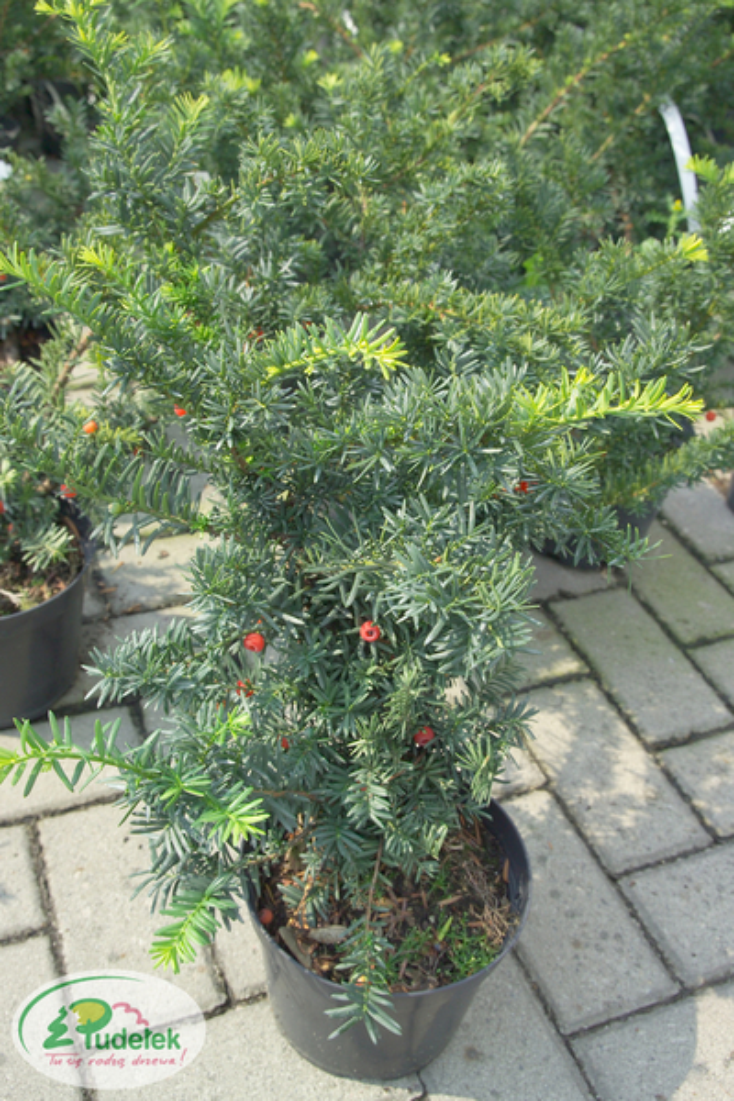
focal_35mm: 38
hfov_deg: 35.1
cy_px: 550
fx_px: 1162
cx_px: 367
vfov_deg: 50.7
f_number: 9.5
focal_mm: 38
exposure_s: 1/90
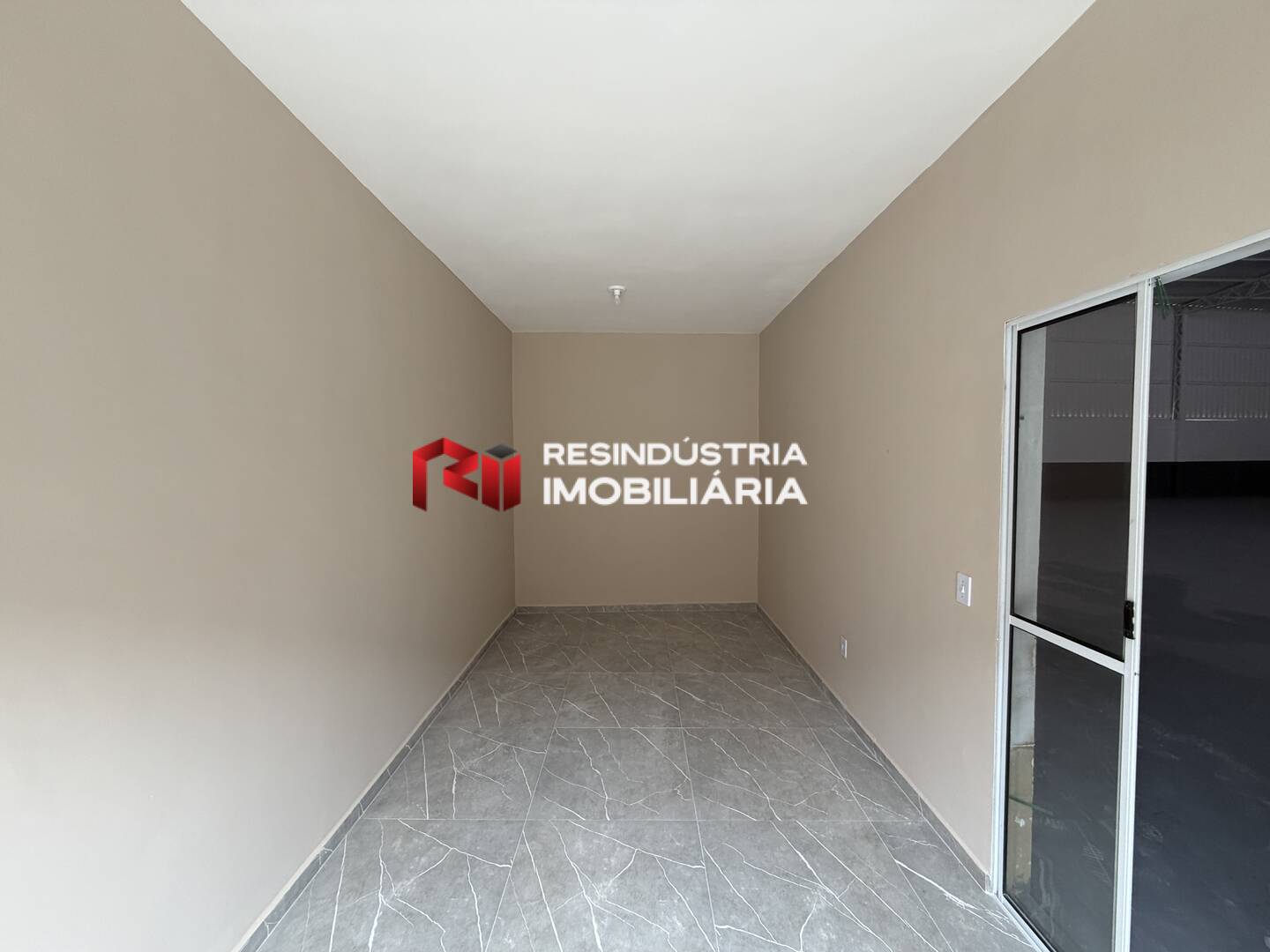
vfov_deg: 85.7
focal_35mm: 14
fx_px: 514
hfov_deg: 102.1
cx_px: 635
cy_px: 476
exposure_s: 1/121
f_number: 2.2
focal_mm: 2.22
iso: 160
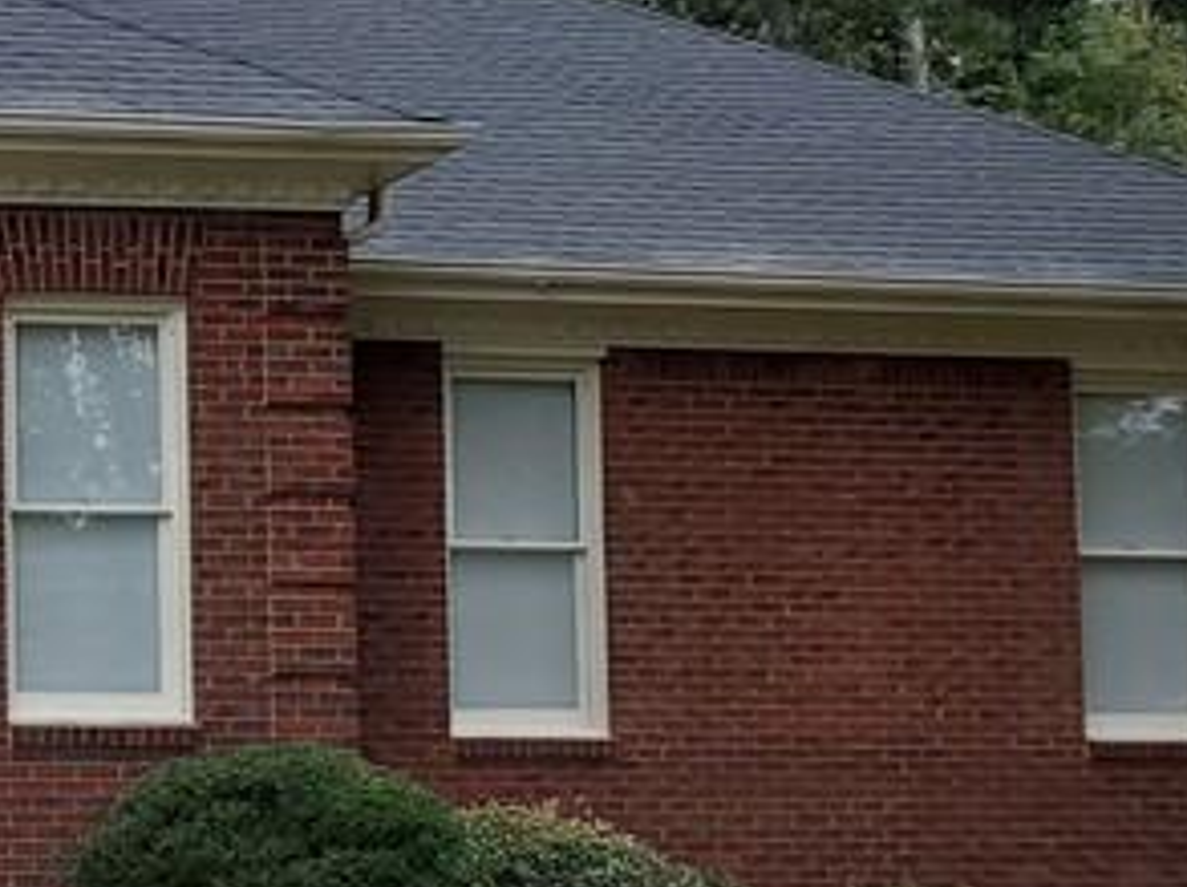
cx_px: -604
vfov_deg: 16.1
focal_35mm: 91
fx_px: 3117
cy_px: 628
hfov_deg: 18.9
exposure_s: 1/1075
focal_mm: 4.3
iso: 50
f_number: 2.4
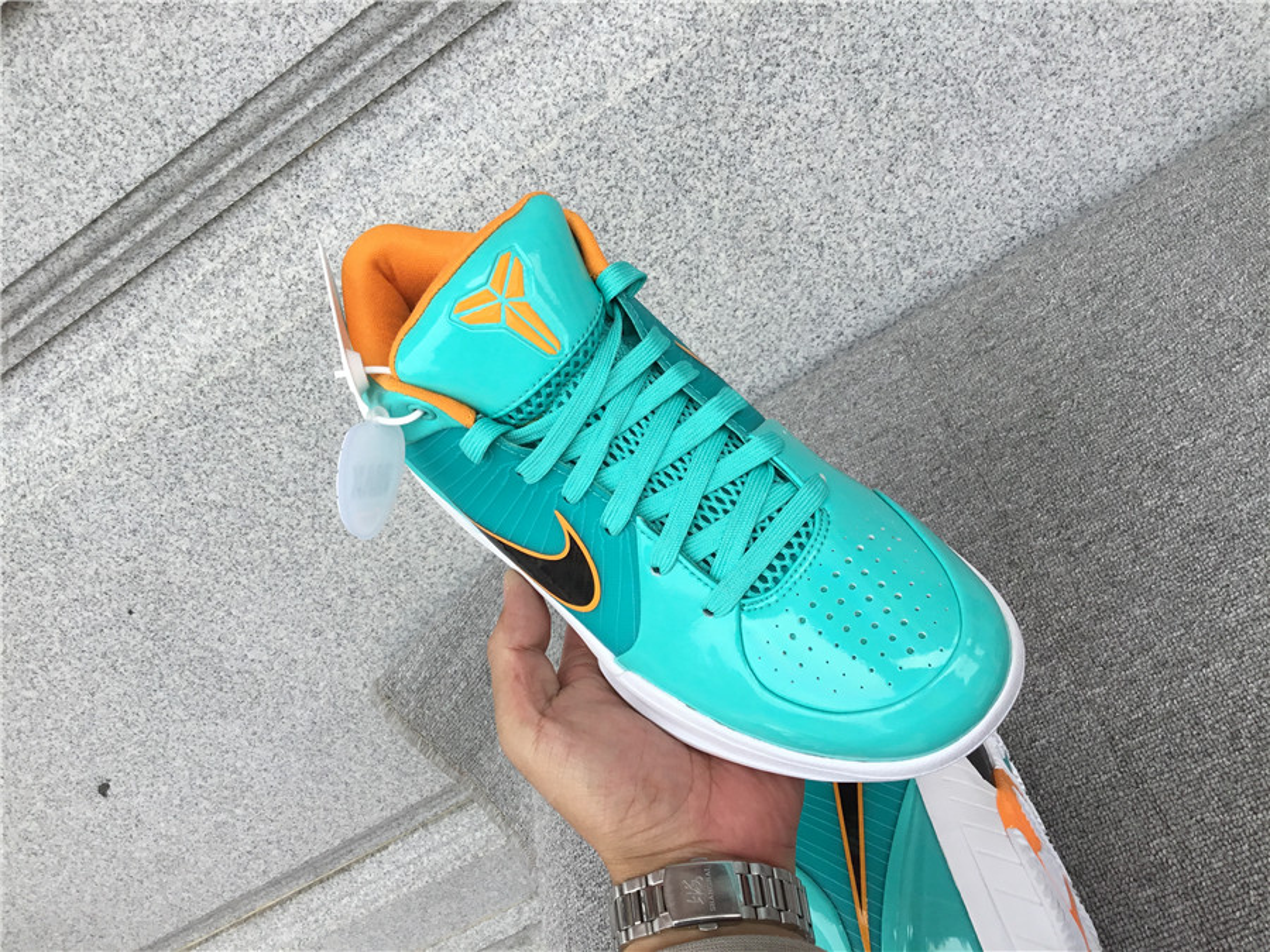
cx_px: 635
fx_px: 1137
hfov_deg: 58.4
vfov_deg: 45.4
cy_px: 476
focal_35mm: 31
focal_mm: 3.3
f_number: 2.4
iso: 25
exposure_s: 1/422
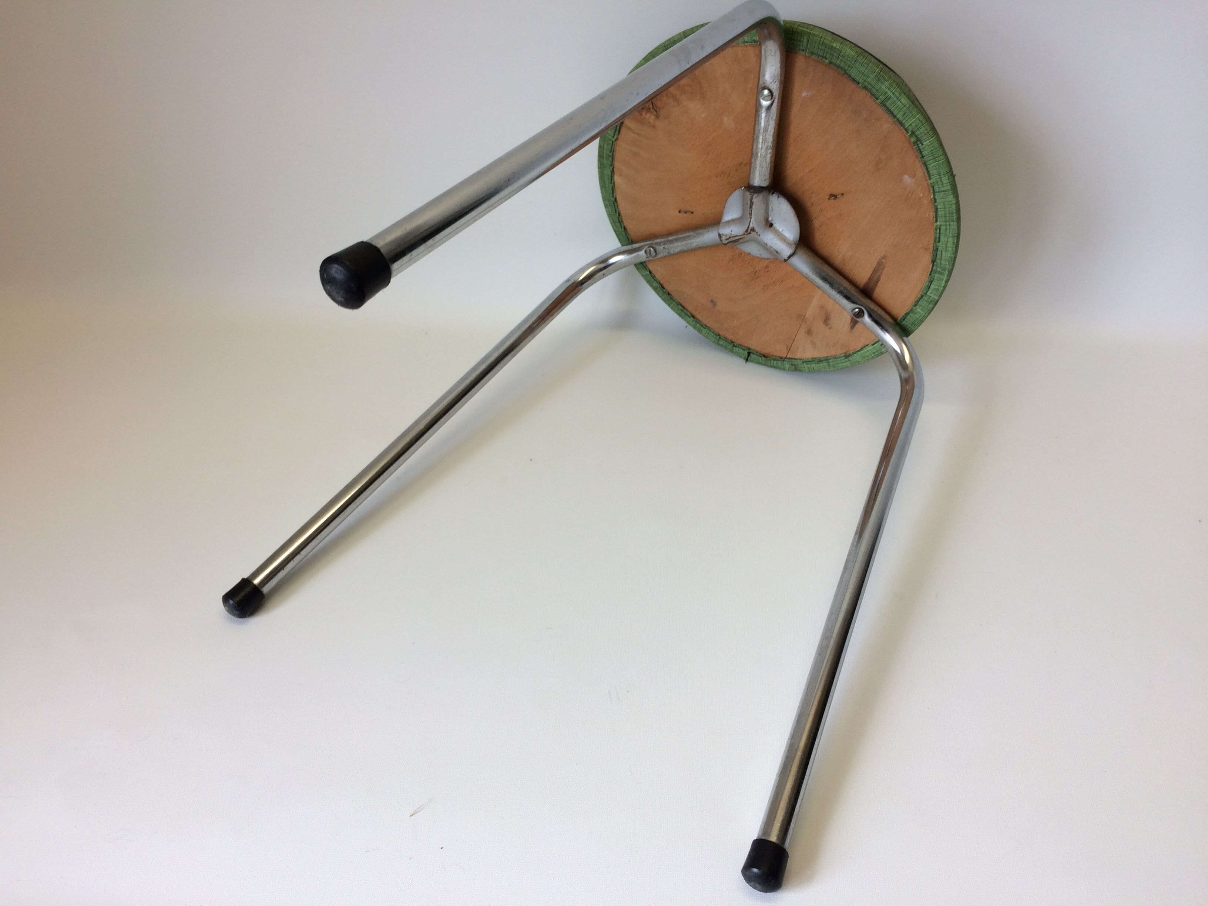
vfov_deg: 48.2
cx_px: 604
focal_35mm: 29
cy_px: 453
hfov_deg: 61.7
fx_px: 1012
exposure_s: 1/110
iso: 32
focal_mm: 4.15
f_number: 2.2
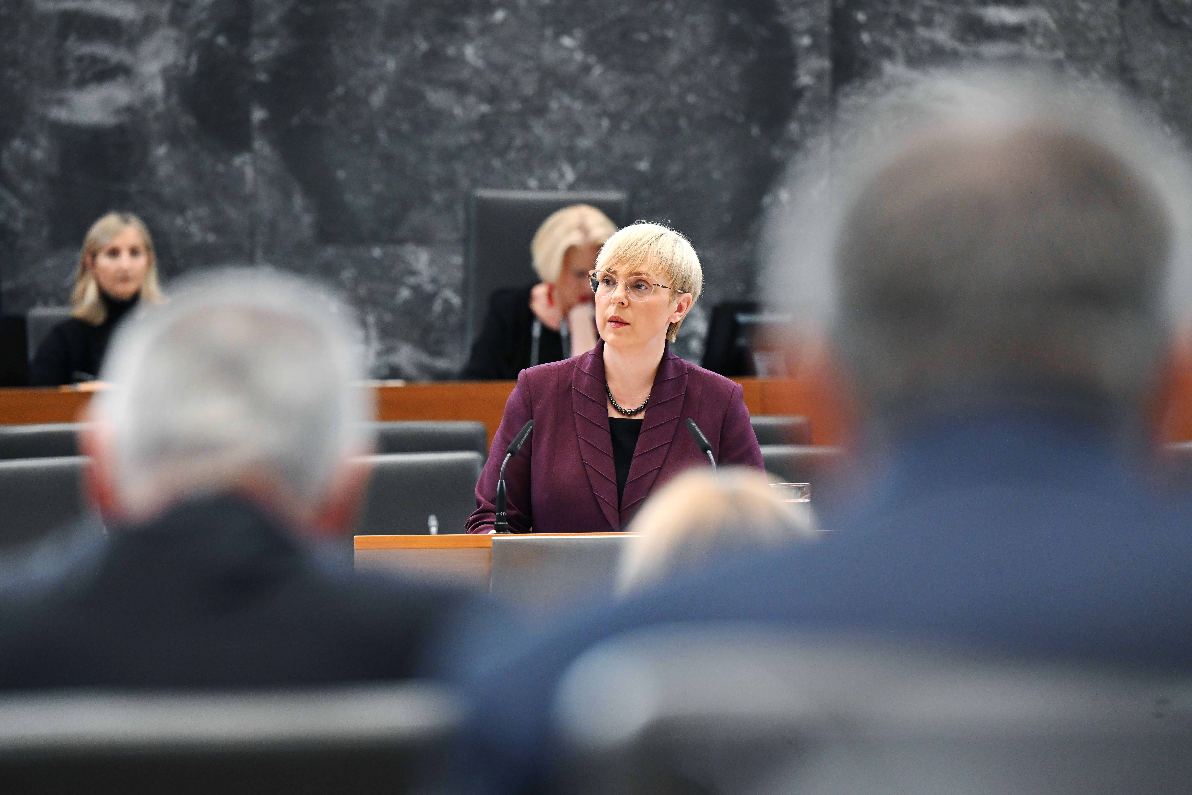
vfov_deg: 6.9
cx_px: 596
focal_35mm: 200
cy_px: 398
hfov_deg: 10.3
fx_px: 6622
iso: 2500
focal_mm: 200
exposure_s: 1/320
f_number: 4
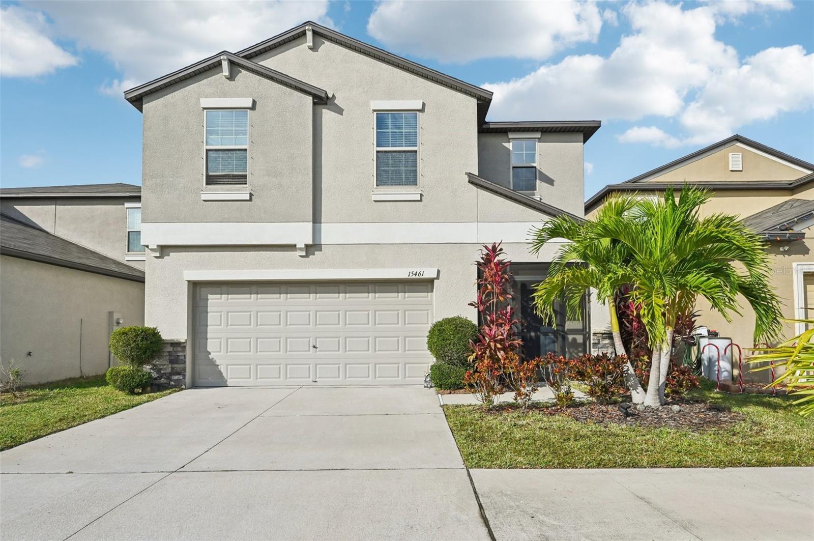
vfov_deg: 65.8
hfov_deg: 88.5
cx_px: 407
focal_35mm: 18
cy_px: 270
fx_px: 418
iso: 400
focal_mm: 18.5
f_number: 8
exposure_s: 1/2000
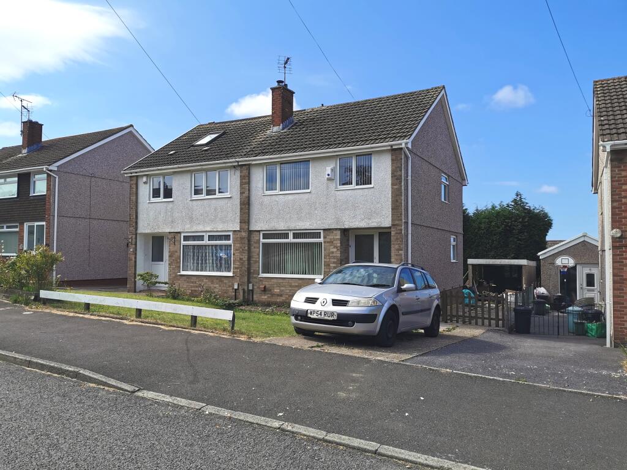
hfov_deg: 65.3
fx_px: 489
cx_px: 314
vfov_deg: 51.4
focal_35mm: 27
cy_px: 235
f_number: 1.6
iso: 50
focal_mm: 5.56
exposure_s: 1/5181
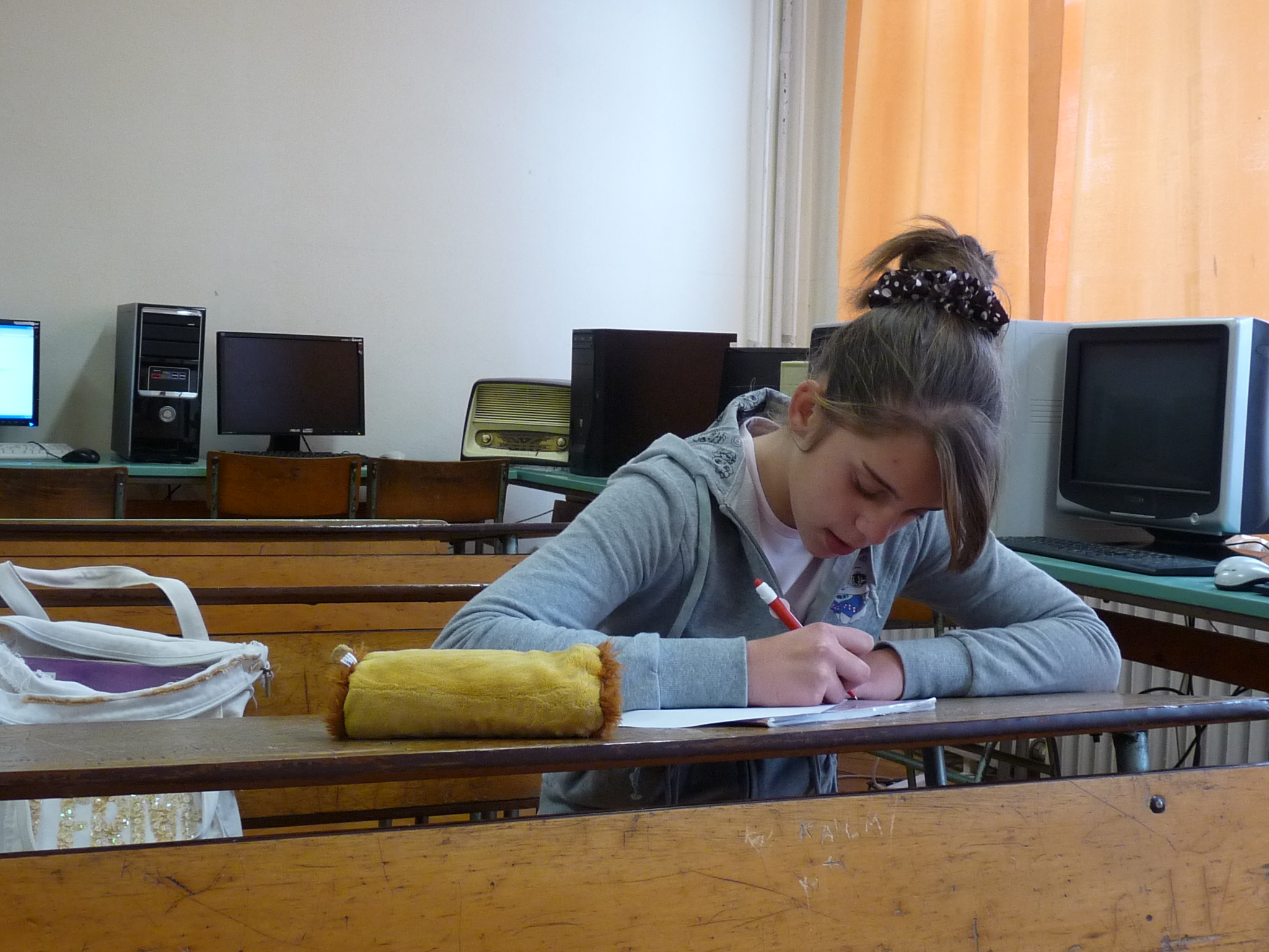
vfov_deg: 32.9
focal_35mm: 44
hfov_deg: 42.9
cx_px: 634
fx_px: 1613
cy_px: 476
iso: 200
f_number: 2.8
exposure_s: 1/30
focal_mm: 4.8
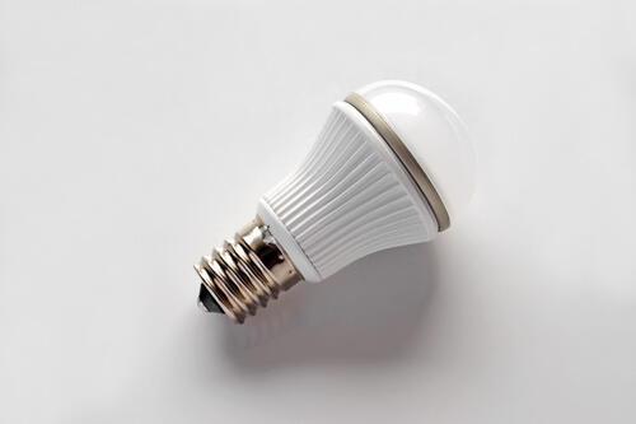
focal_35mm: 50
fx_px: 883
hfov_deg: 39.6
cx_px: 318
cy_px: 212
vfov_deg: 27.0
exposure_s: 1/5
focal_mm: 50
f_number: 11
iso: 200
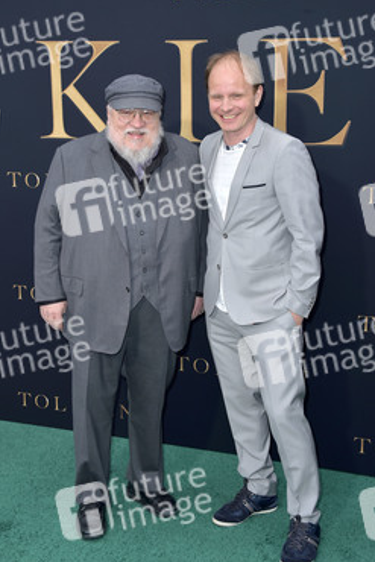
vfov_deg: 36.9
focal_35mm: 54
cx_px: 178
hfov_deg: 25.1
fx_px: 843
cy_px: 276
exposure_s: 1/250
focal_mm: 50
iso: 200
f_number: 7.1
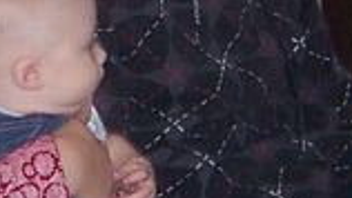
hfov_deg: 9.1
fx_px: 2175
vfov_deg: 5.2
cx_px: -80
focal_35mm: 233
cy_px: 105
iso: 140
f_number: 2.8
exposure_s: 1/60
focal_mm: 5.5
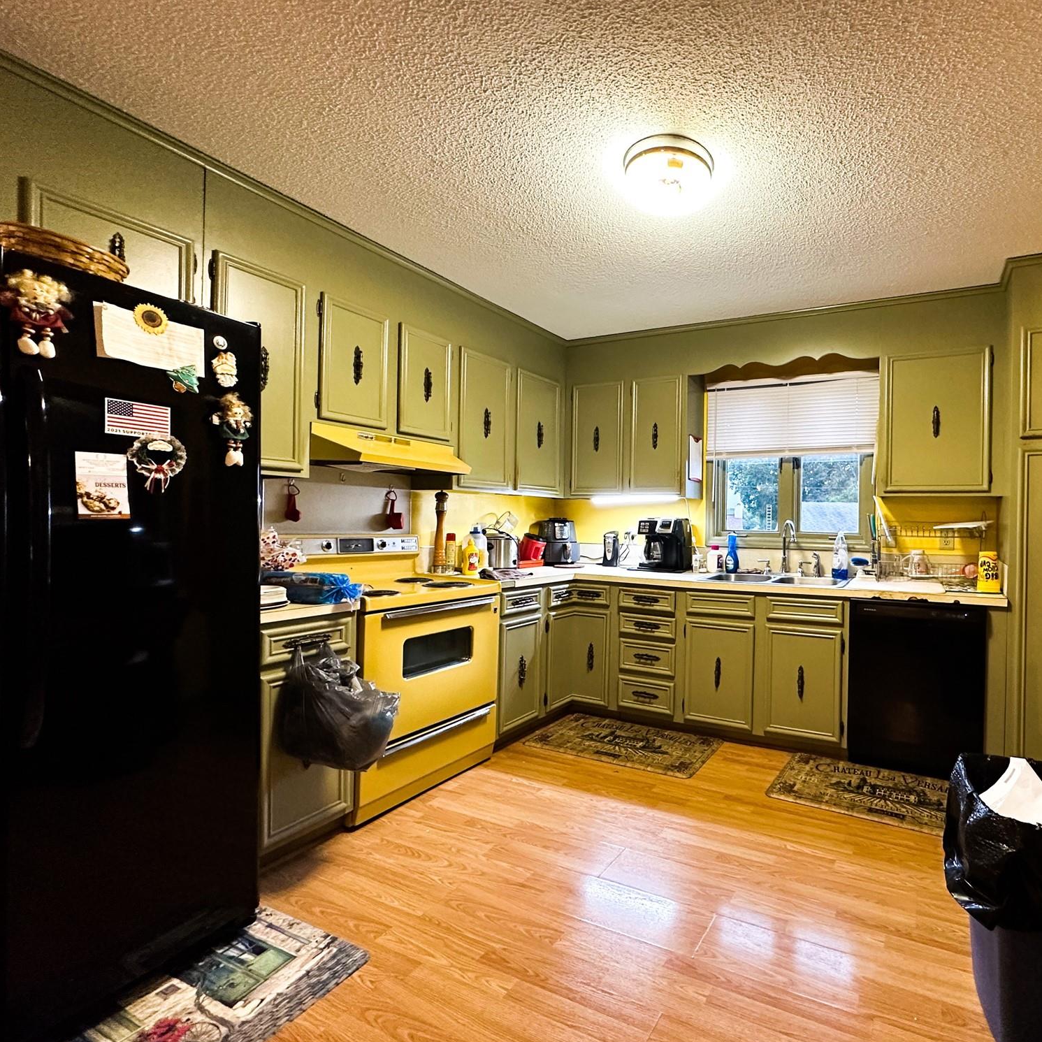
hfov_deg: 81.6
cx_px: 681
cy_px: 523
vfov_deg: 84.0
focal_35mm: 17
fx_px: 579
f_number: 2.2
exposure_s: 1/60
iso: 500
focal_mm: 2.22
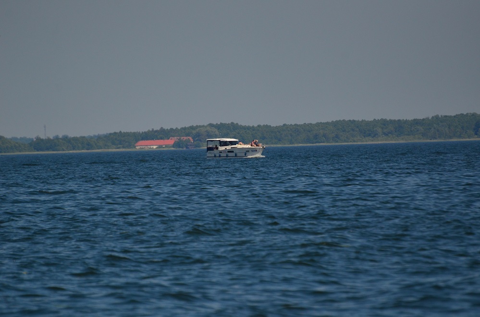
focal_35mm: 450
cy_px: 158
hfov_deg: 4.6
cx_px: 240
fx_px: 5986
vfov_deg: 3.0
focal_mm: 300
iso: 500
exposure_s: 1/8000
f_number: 5.6
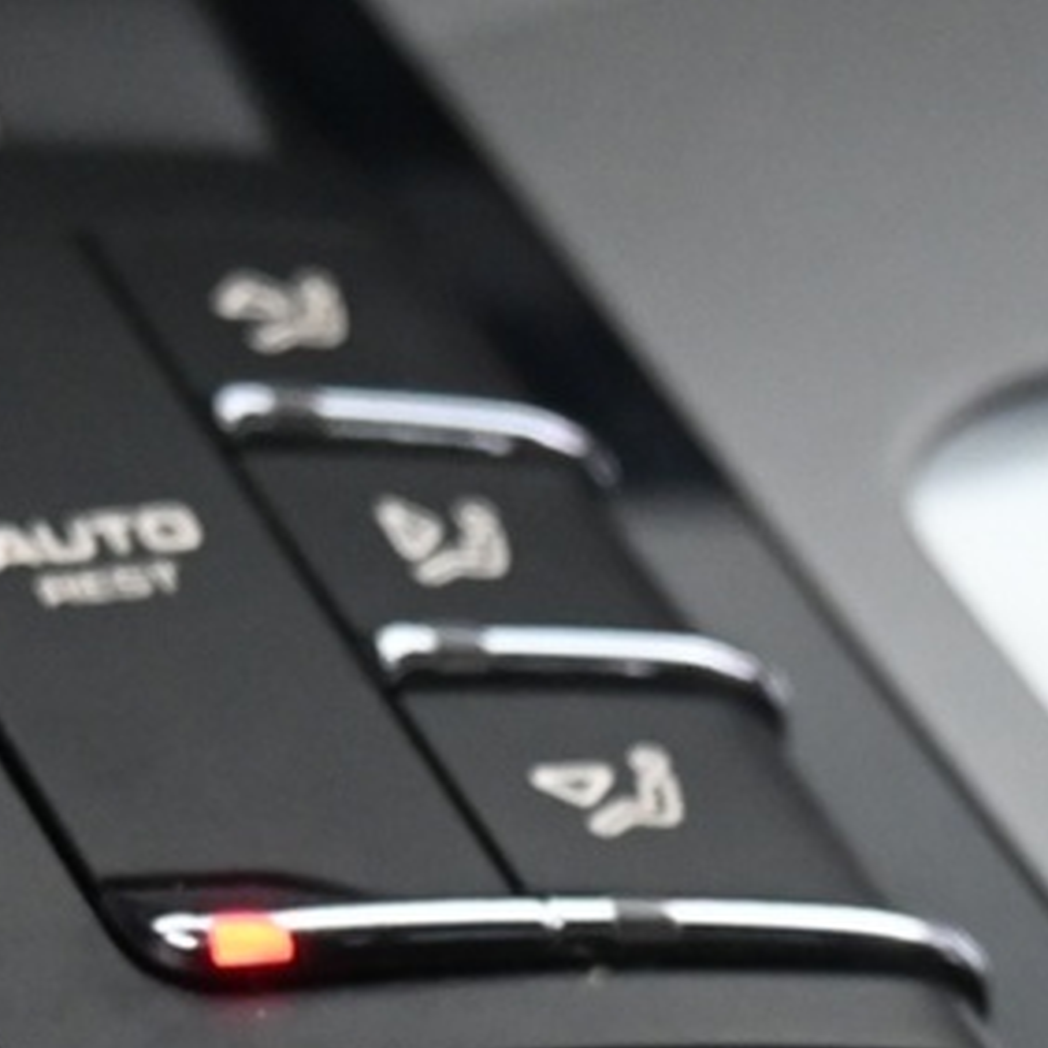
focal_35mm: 117
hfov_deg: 14.9
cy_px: 1527
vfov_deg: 14.0
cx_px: 632
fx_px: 4008
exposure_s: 1/25
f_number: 3.5
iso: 1800
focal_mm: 16
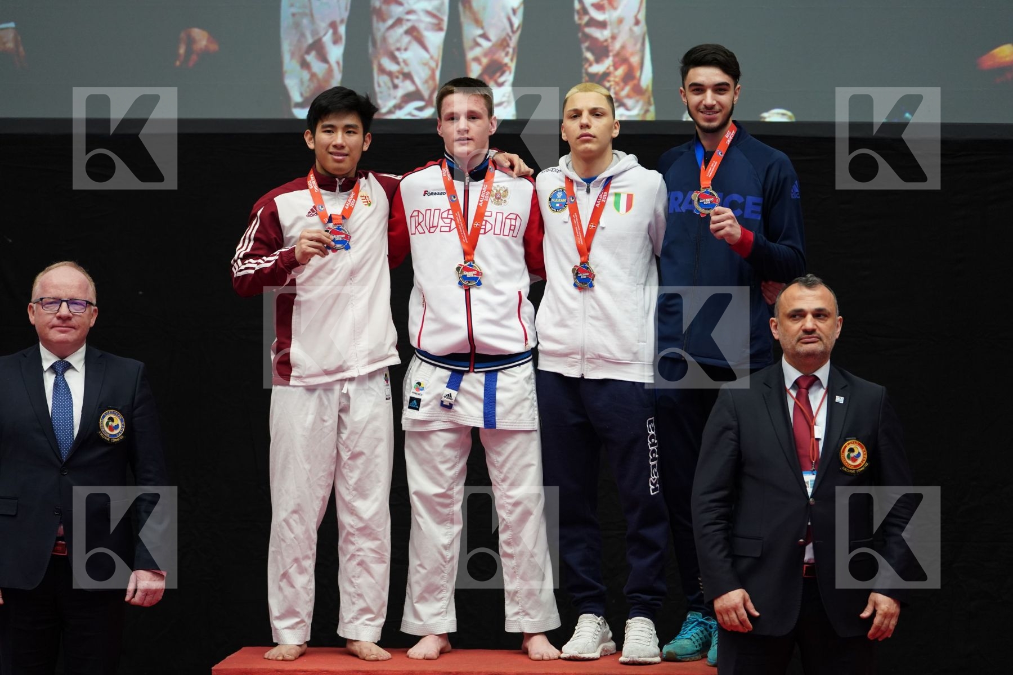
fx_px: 2870
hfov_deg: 20.0
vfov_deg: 13.4
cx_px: 506
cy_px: 338
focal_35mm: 102
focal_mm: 102
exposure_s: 1/500
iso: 2000
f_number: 2.8
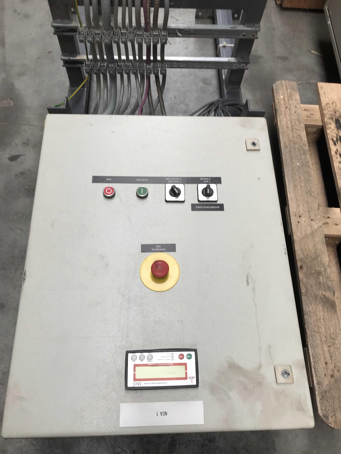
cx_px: 170
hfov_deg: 49.7
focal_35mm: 28
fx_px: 368
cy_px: 227
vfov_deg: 63.4
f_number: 1.8
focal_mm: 3.99
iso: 25
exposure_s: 1/50
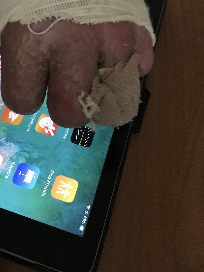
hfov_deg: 33.3
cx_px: 65
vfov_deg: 43.3
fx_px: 338
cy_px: 93
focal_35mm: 43
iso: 100
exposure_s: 1/4
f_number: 1.8
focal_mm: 3.99
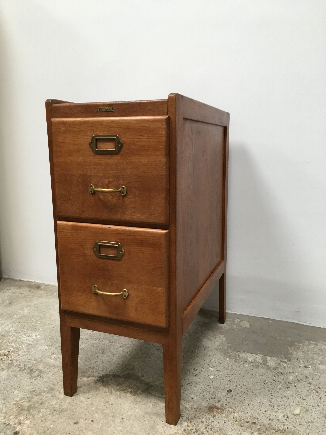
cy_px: 218
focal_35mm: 29
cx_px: 163
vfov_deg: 61.7
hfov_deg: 48.2
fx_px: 364
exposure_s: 1/33
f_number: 2.2
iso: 125
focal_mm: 4.15
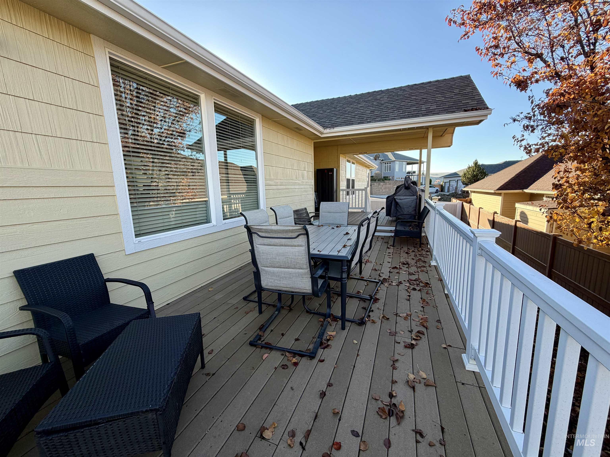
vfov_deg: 85.7
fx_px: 247
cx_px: 305
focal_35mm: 14
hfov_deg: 102.1
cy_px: 228
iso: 50
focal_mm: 2.22
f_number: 2.2
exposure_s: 1/365
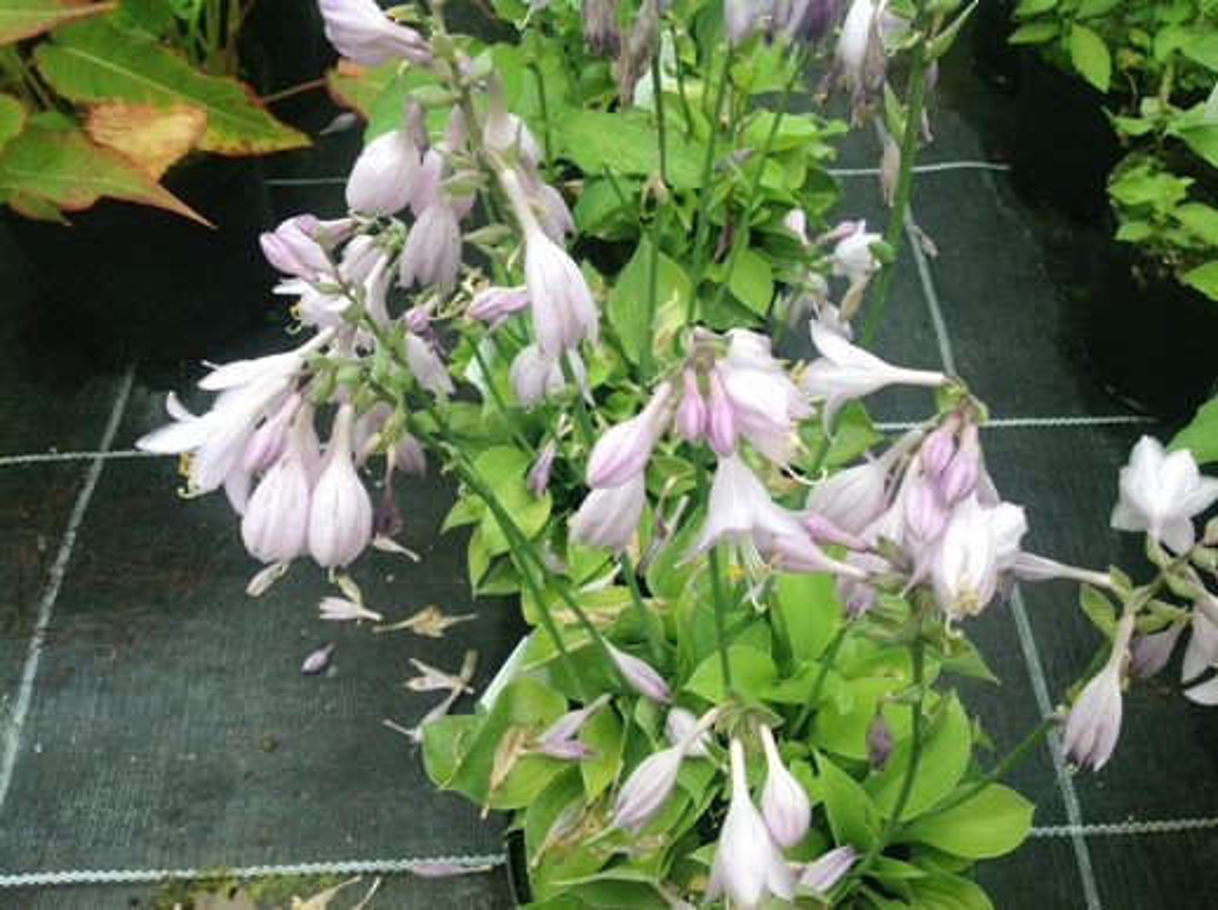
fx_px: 1230
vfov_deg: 40.6
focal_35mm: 35
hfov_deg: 52.7
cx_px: 609
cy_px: 455
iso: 50
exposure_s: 1/347
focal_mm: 4.28
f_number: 2.4
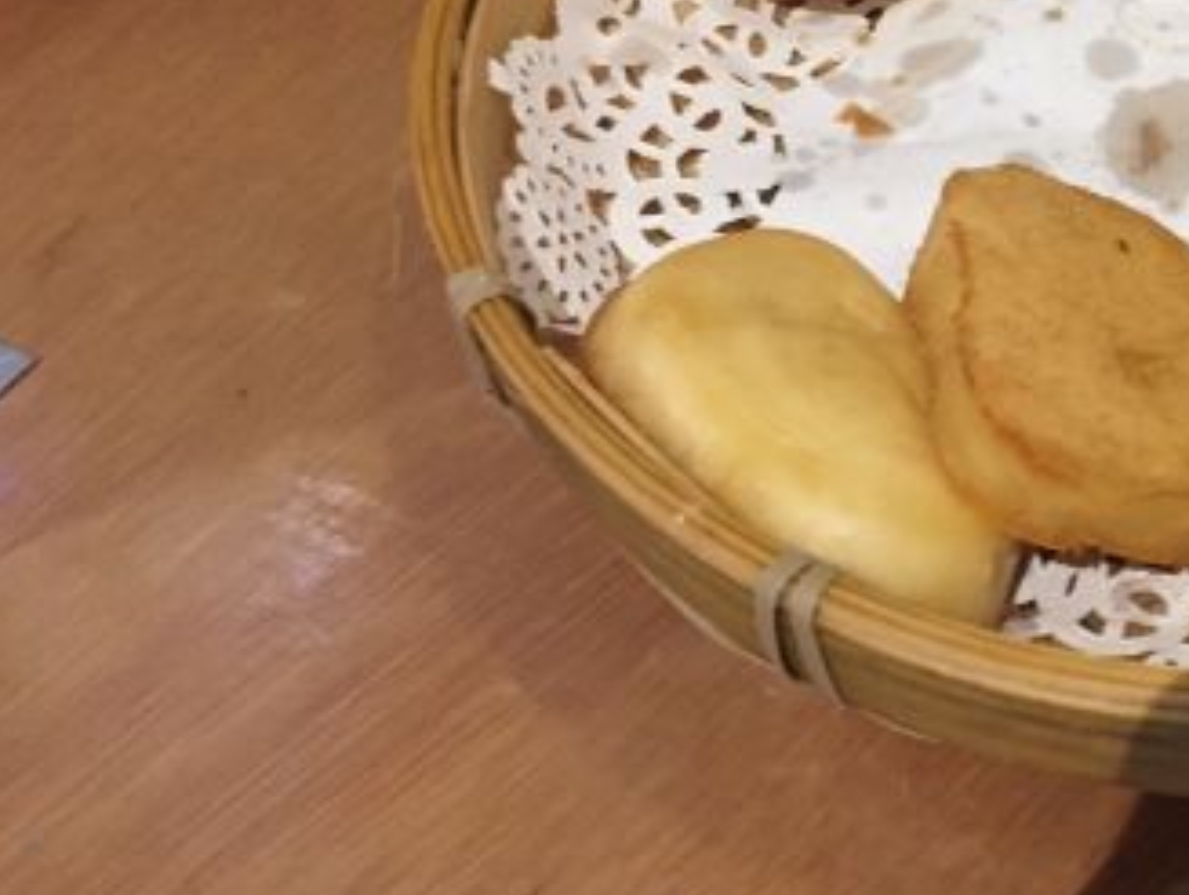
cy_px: 297
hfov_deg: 29.1
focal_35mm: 62
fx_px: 2132
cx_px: 1200
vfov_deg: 23.6
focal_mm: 4.15
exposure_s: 1/33
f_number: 2.2
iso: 250
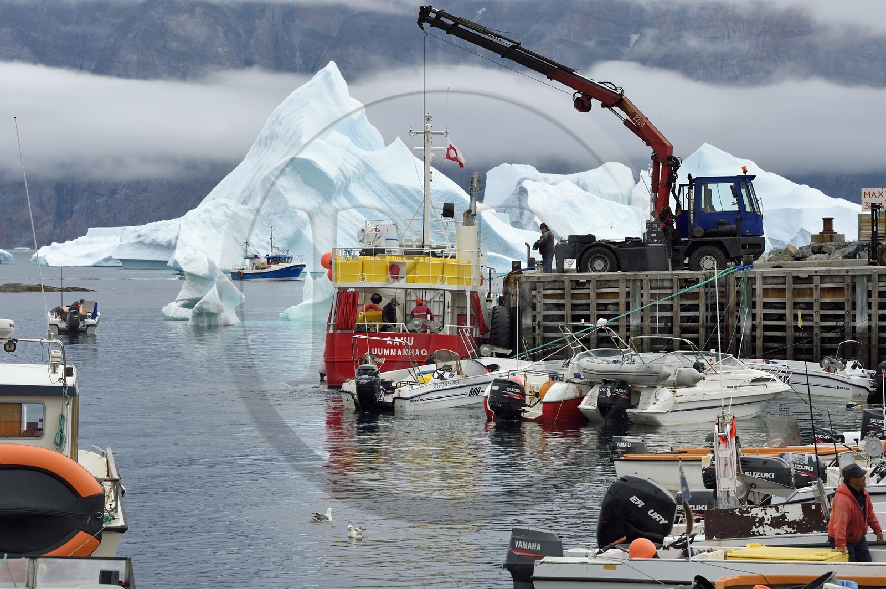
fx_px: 3000
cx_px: 443
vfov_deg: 11.2
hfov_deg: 16.8
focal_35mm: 122
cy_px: 294
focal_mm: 122
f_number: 8
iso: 400
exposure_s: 1/500
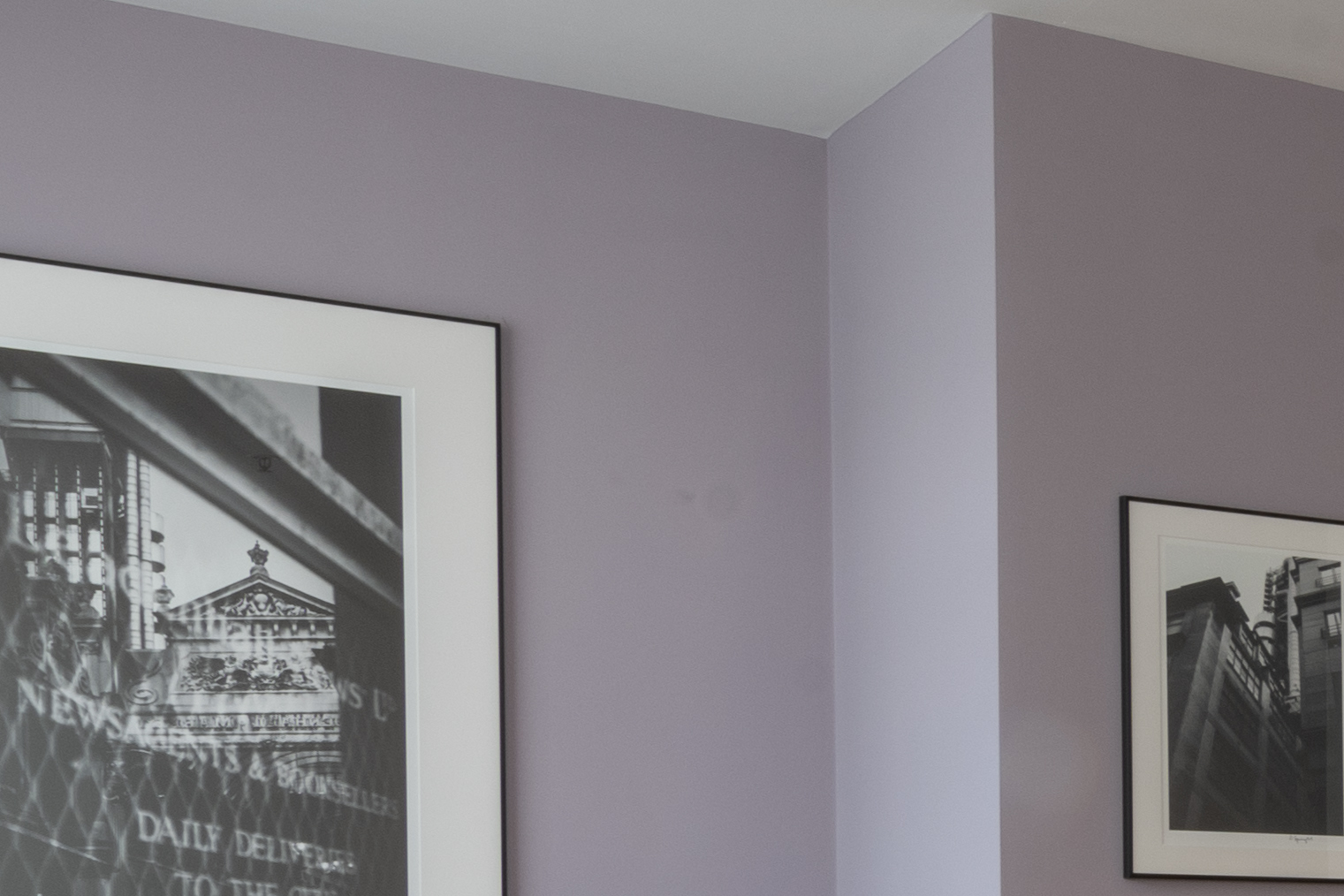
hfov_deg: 20.8
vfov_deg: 17.1
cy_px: 1110
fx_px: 2837
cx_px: 2234
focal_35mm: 76
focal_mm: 14
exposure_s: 1/1.25
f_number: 16
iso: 100
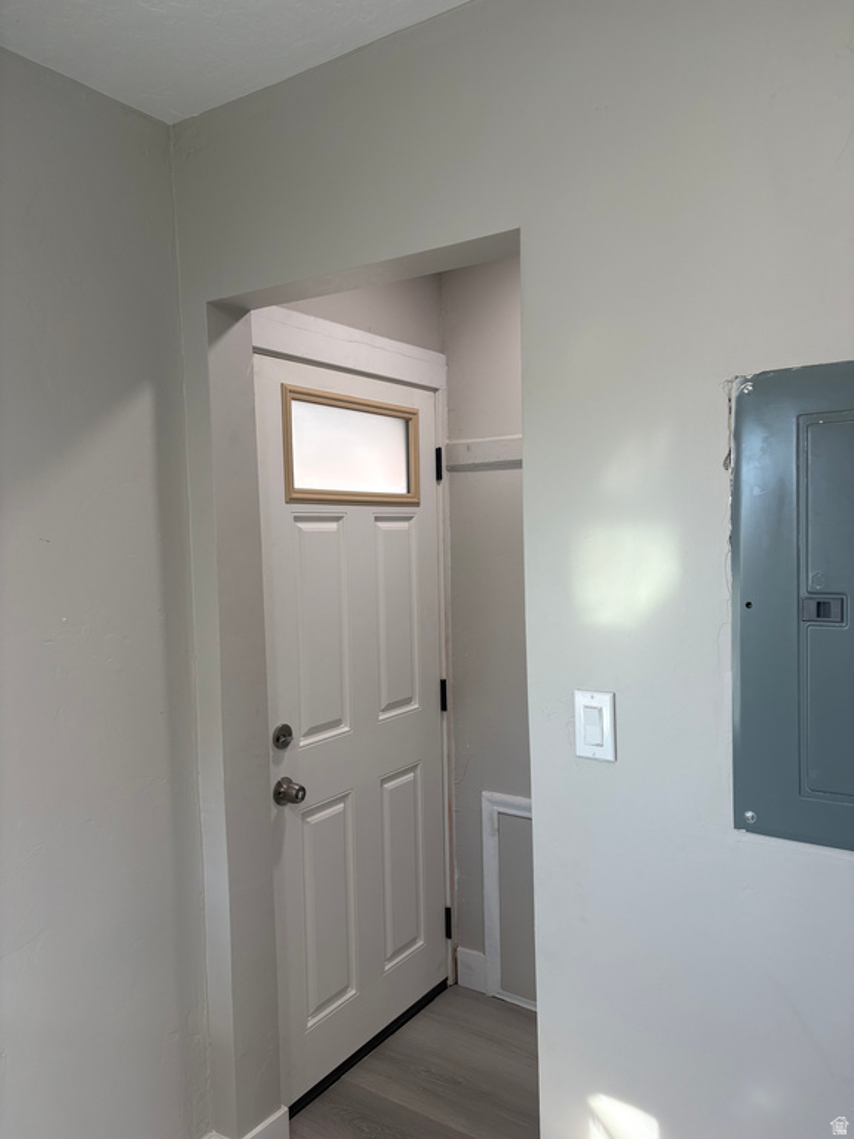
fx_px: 855
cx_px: 427
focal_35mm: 26
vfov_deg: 67.3
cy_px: 570
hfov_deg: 53.1
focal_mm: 5.96
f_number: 1.6
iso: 64
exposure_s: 1/120
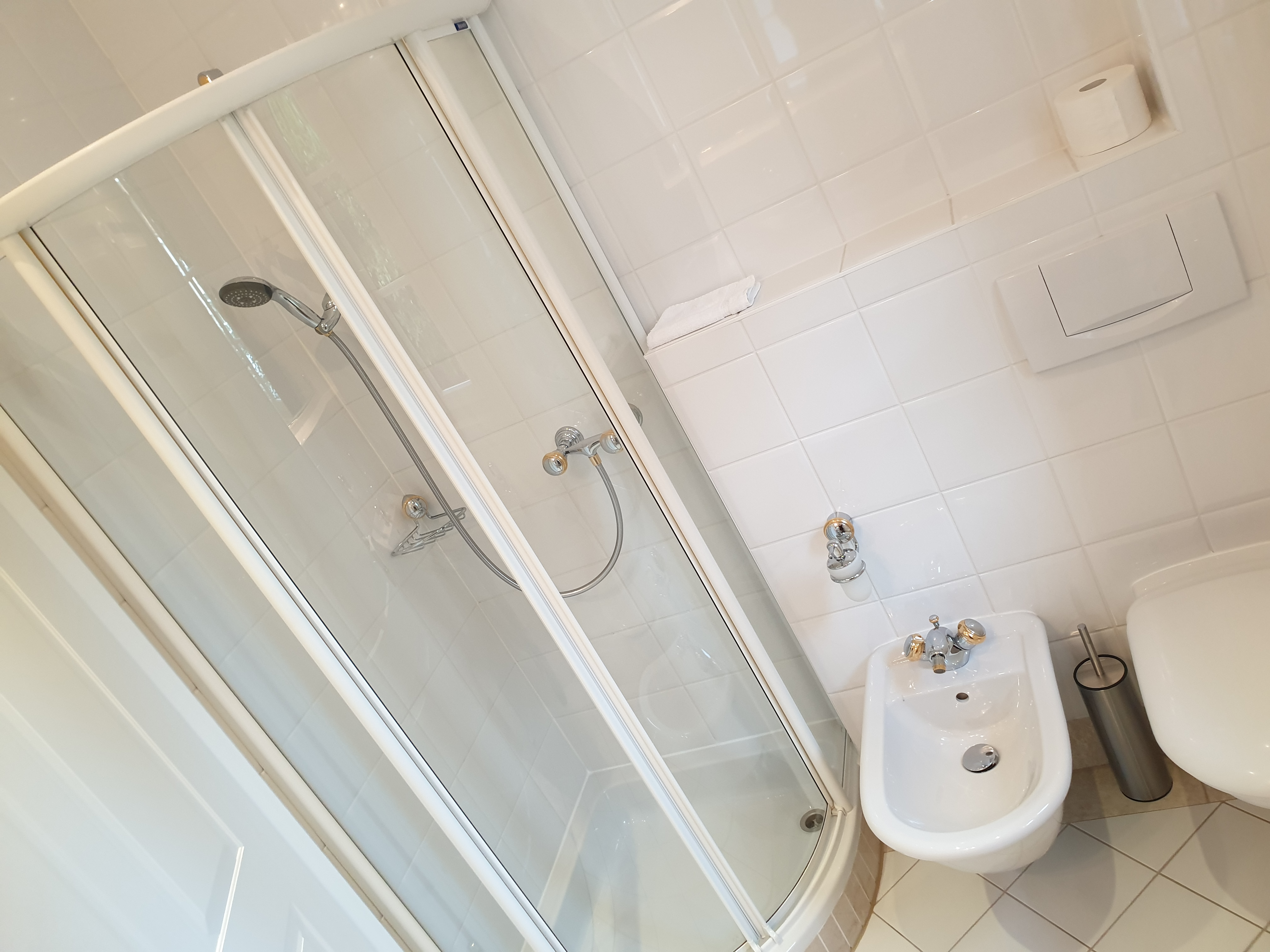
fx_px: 954
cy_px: 476
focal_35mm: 26
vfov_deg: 53.1
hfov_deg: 67.3
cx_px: 635
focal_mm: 4.3
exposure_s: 1/50
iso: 200
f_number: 2.4
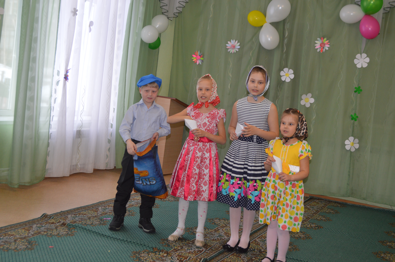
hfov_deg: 38.9
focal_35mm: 51
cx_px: 198
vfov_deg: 26.4
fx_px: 559
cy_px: 131
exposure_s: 1/60
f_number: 5
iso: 500
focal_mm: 34
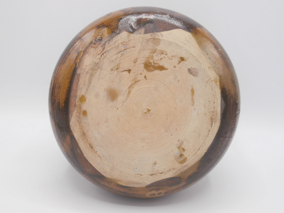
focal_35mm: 38
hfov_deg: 49.0
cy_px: 106
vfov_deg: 37.7
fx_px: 312
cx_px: 142
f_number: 3.9
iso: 200
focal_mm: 6.67
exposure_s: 1/320
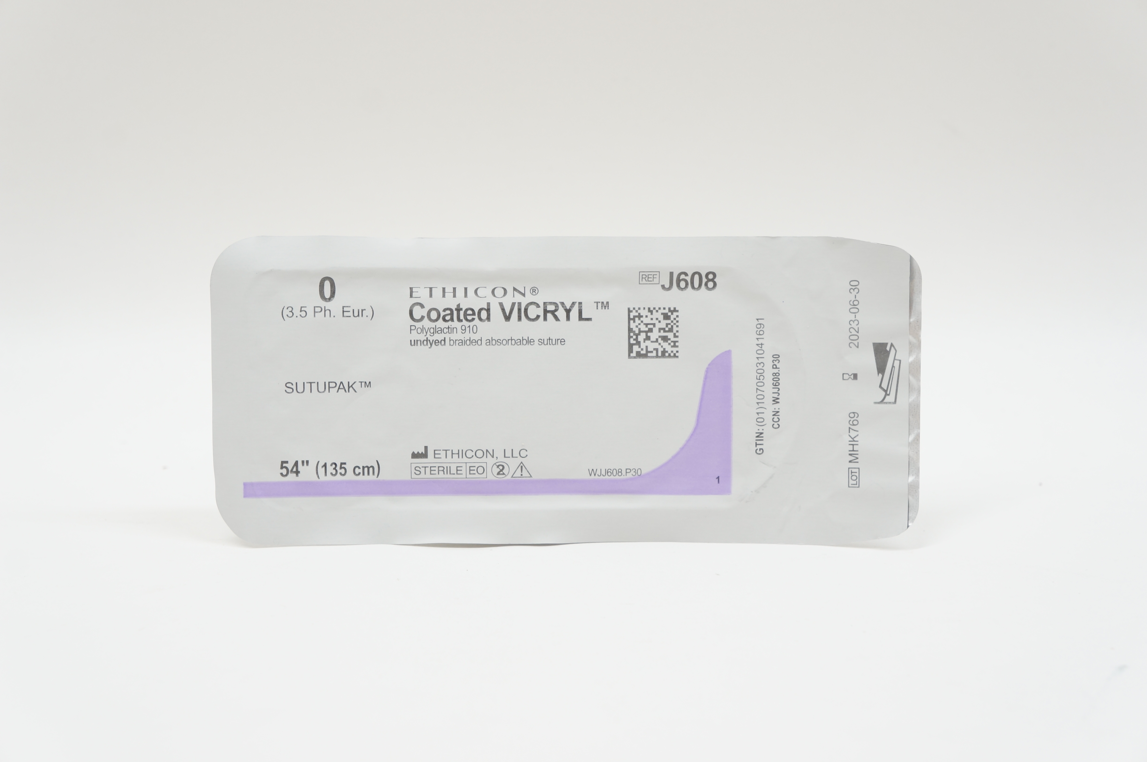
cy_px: 381
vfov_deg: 26.4
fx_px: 1623
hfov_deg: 38.9
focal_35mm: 51
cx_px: 574
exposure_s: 1/40
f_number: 7.1
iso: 400
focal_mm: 34
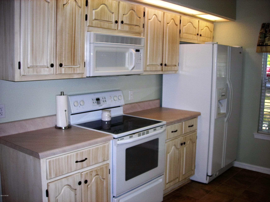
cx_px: 135
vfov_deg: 37.7
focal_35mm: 38
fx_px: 296
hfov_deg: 49.0
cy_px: 101
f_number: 3.2
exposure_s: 1/60.1
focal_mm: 6.3
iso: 56
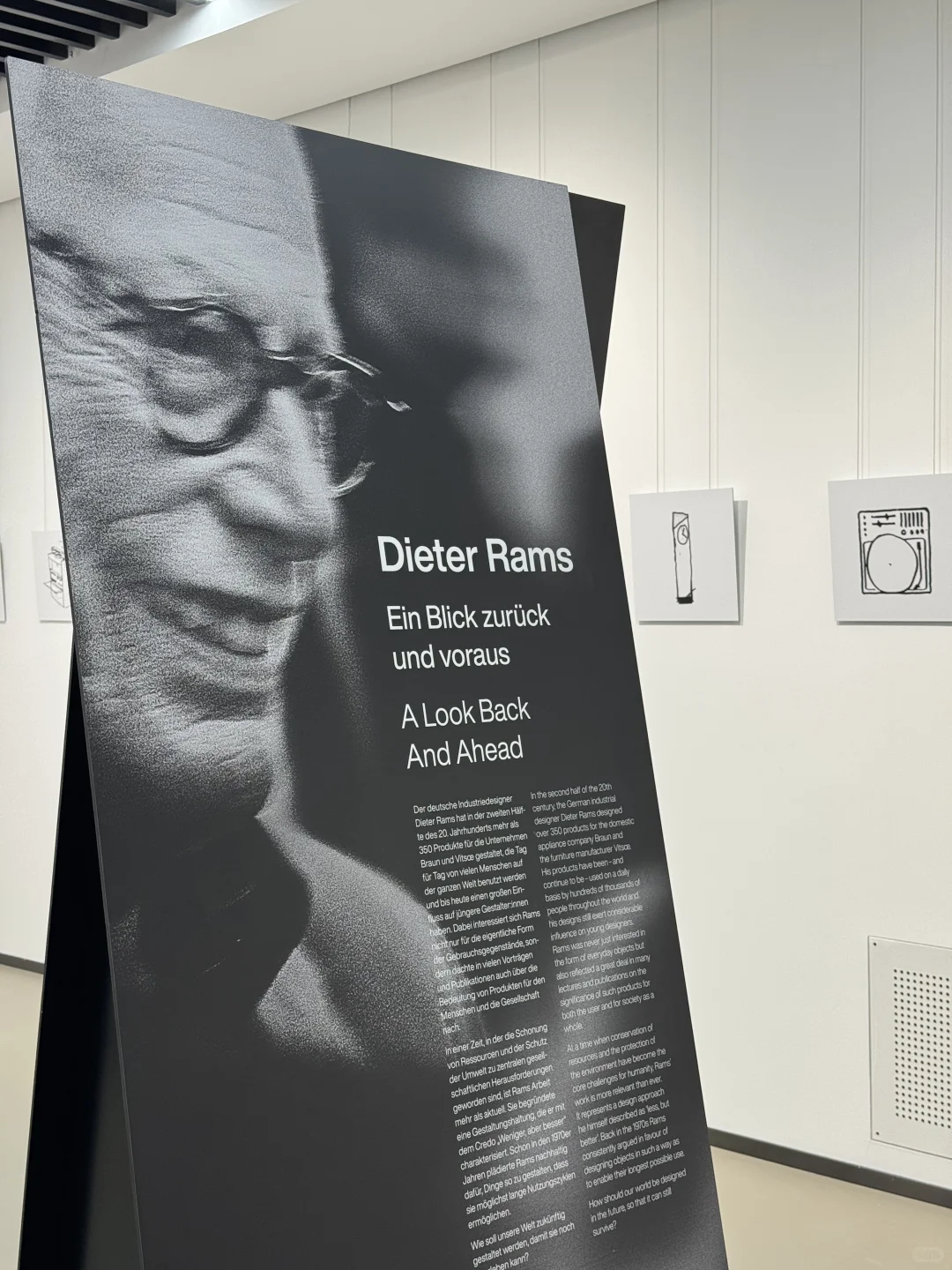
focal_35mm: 48
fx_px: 1760
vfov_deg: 39.7
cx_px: 476
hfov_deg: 30.3
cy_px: 635
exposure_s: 1/121
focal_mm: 6.76
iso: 80
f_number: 1.78
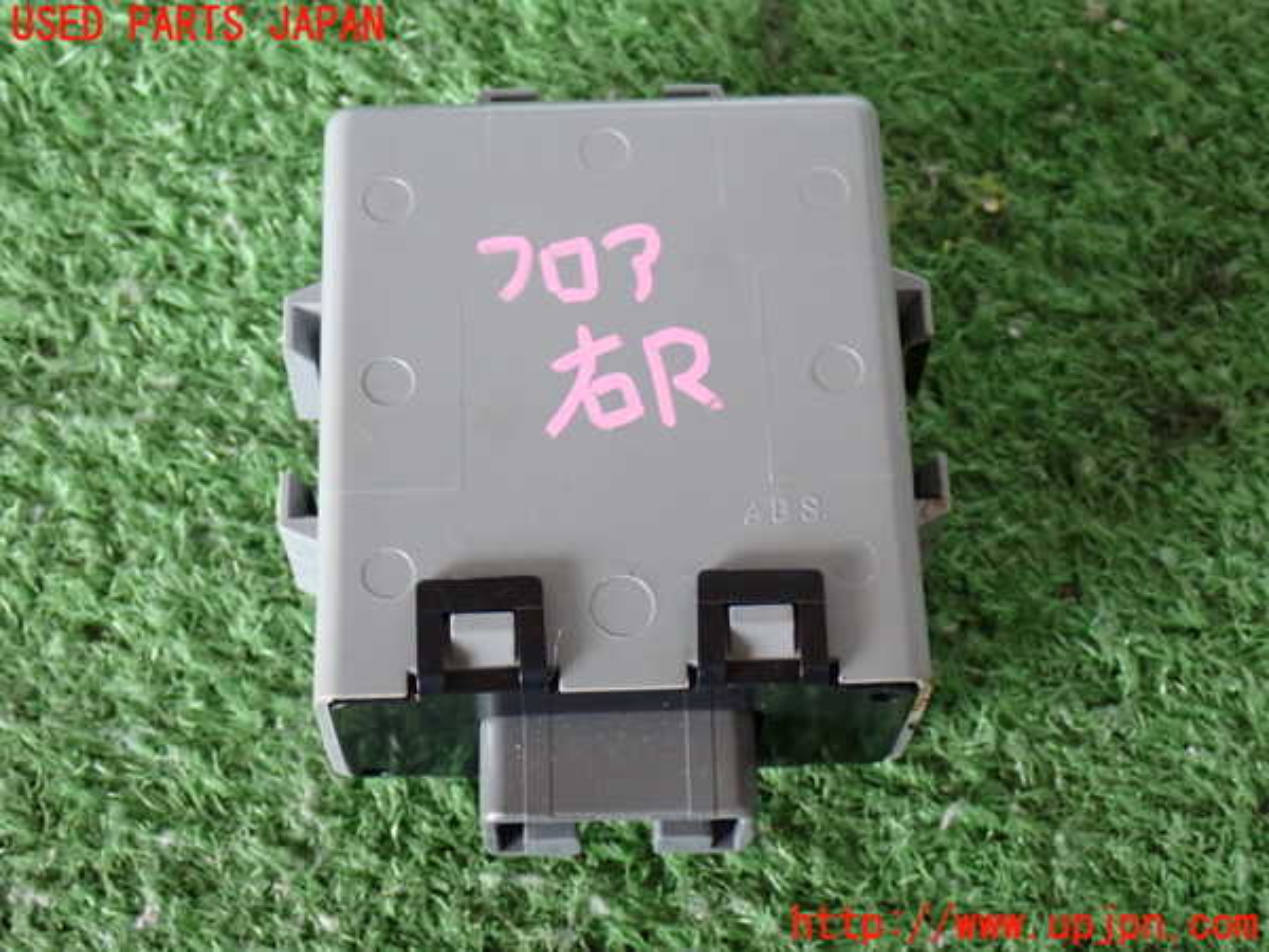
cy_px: 476
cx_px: 634
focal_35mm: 67
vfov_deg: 21.9
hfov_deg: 29.0
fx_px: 2456
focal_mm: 11.88
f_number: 3.8
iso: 800
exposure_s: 1/60
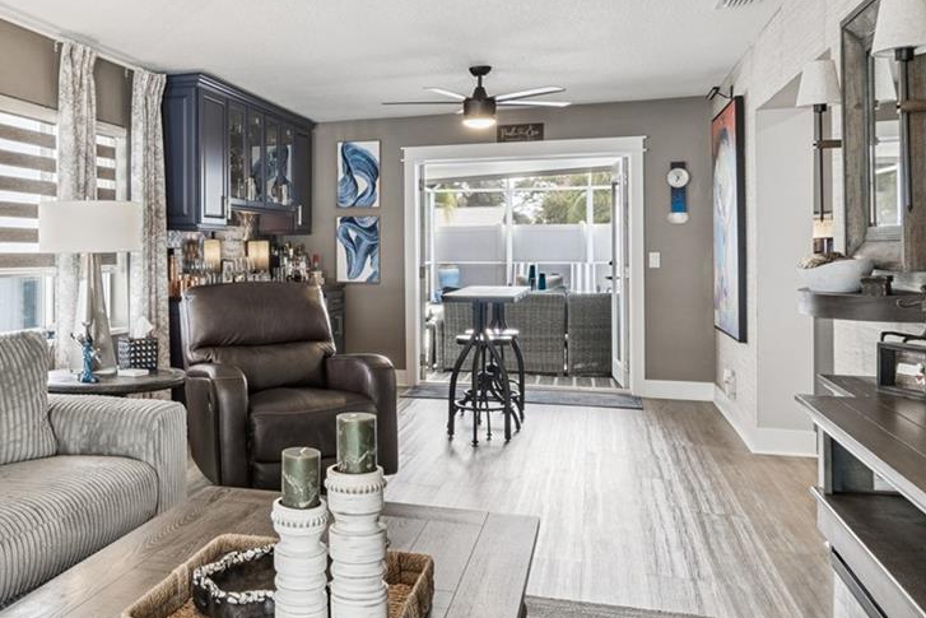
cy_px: 243
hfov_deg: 55.2
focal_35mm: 33
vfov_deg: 39.8
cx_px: 265
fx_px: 849
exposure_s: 1/20
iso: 100
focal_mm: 10
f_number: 7.1
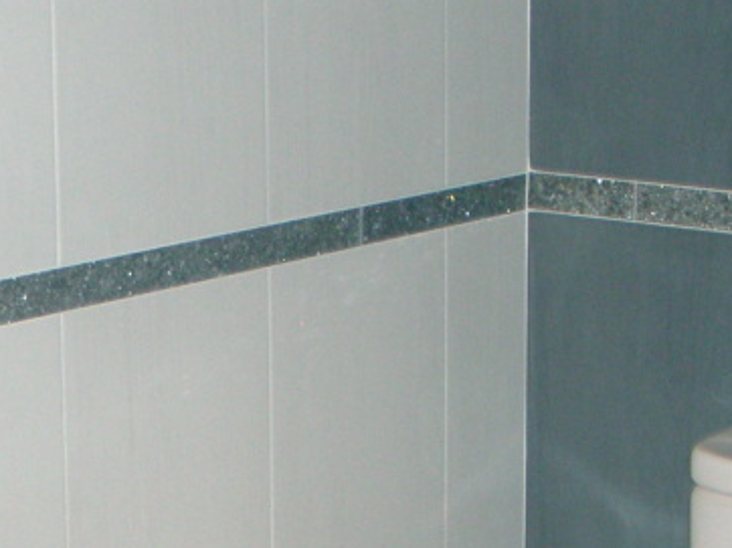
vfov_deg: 11.7
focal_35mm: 126
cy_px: 350
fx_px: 2663
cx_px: 202
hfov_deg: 15.6
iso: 100
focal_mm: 6.7
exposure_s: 1/30
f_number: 3.5
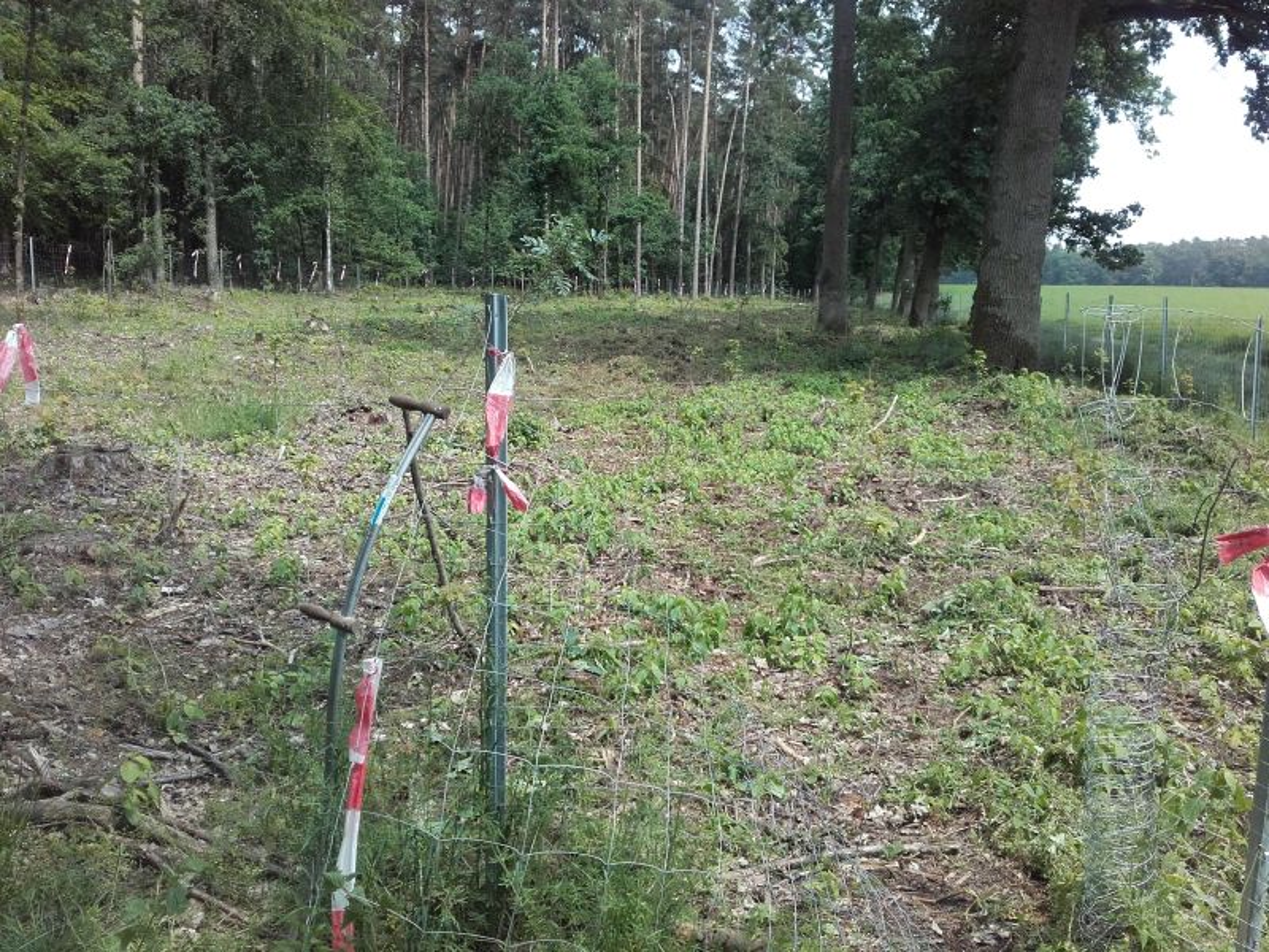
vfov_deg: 45.4
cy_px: 476
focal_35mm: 31
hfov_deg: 58.4
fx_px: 1136
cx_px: 634
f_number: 2.2
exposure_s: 1/482
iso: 50
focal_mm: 3.31
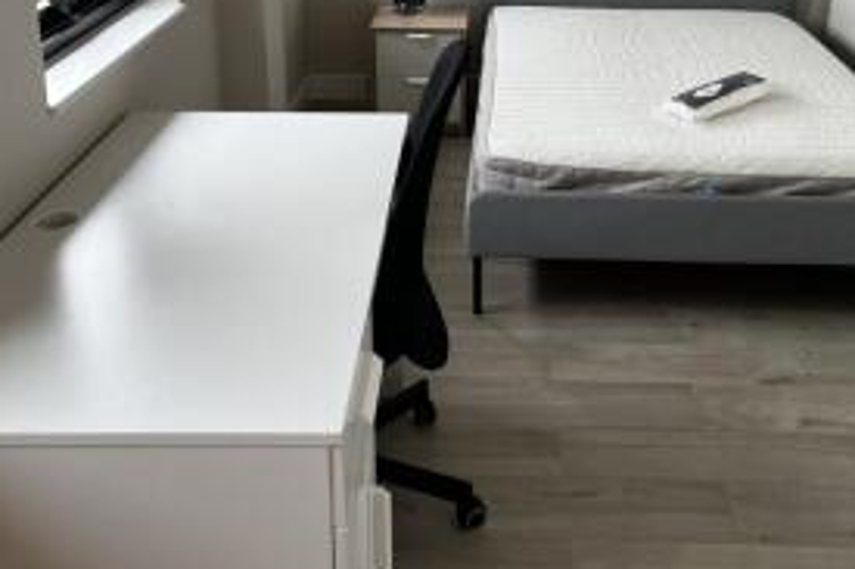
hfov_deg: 45.3
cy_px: 61
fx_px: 1021
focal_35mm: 43
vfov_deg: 29.9
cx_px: 485
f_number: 1.6
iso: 50
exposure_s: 1/100
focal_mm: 5.1
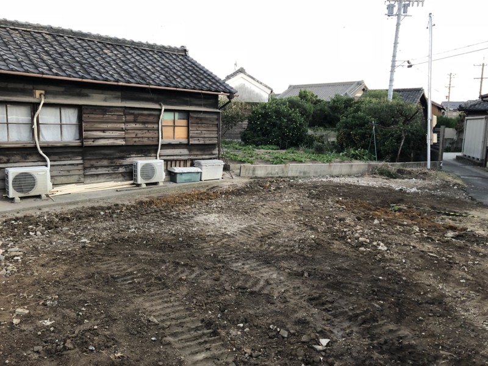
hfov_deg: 63.4
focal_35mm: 28
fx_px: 395
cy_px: 183
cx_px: 244
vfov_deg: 49.7
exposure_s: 1/15
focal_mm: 3.99
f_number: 1.8
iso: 64
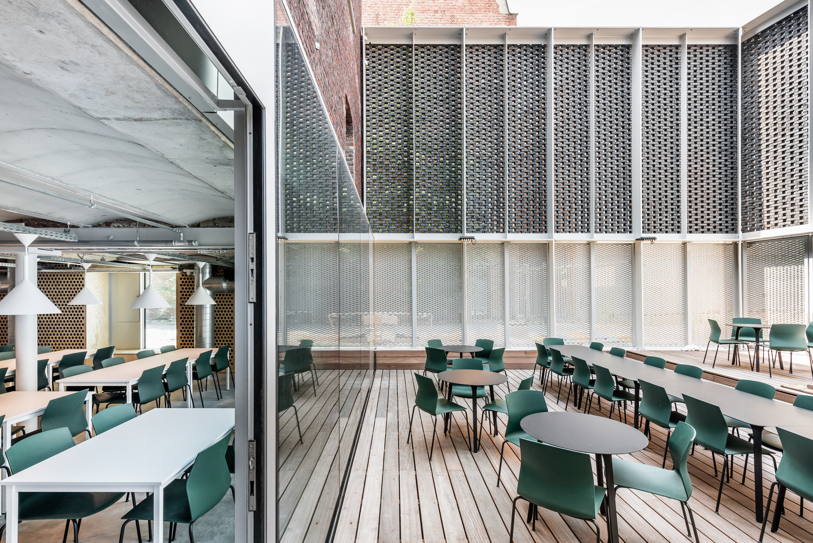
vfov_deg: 73.8
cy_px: 272
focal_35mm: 16
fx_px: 361
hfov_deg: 96.7
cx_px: 406
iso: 160
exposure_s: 1/40
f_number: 8
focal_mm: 16
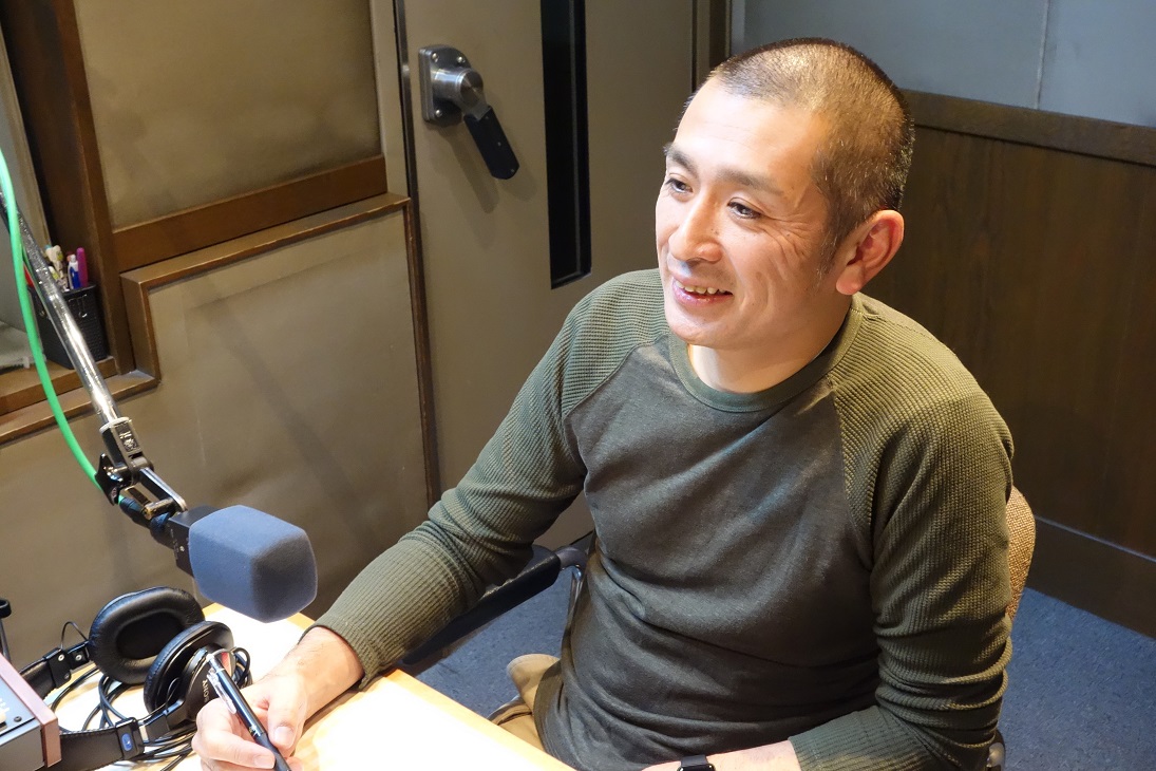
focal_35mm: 45
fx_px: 1445
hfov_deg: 43.6
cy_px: 386
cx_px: 578
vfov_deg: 29.9
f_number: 5.6
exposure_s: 1/15
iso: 3200
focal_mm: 16.59
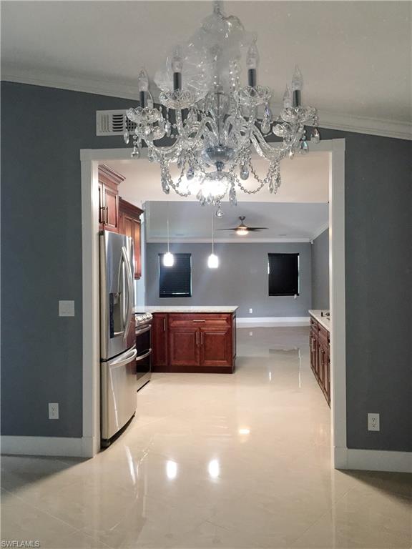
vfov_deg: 61.7
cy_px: 274
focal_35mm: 29
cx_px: 206
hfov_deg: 48.2
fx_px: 460
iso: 125
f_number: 2.2
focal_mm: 4.15
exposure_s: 1/30
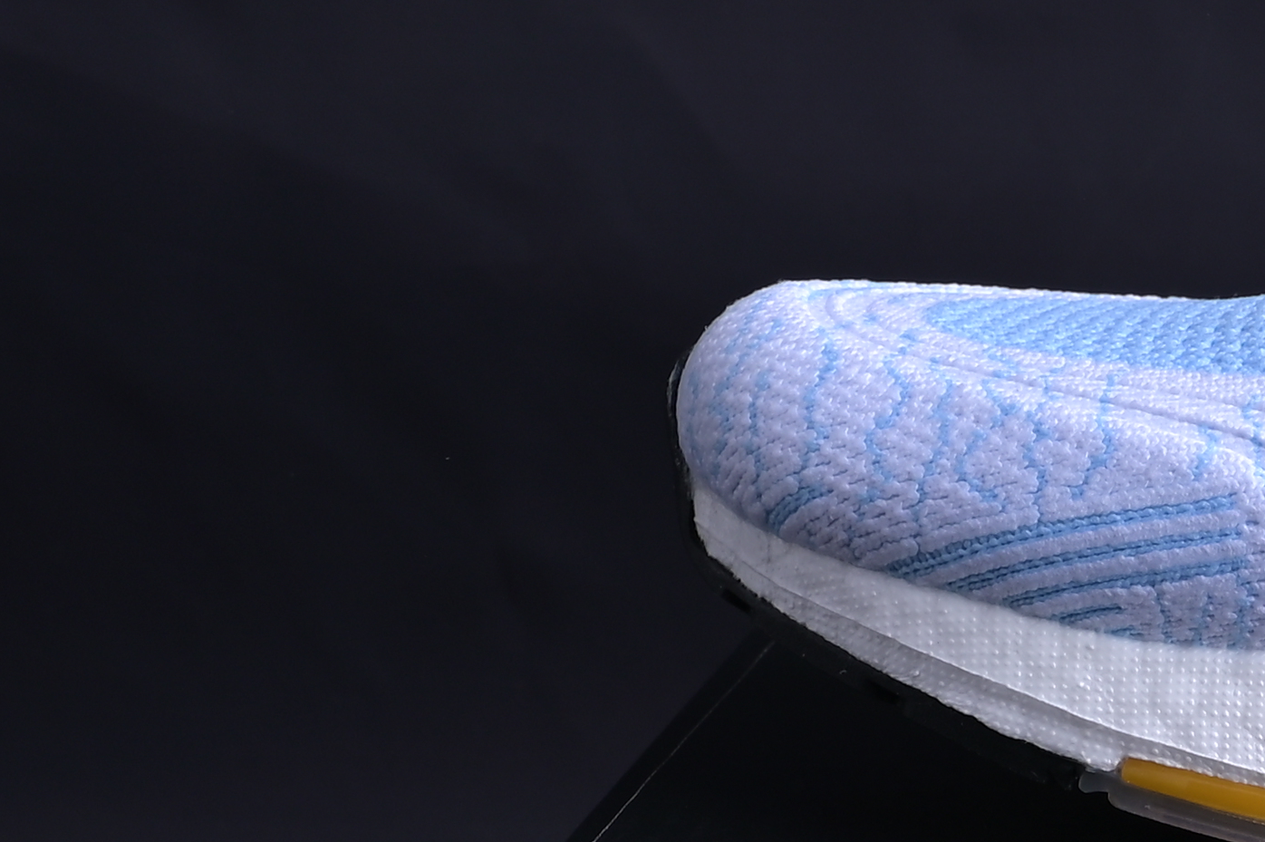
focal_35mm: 143
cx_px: 2184
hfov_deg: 13.1
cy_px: 1200
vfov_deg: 9.4
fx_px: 5022
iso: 100
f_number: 11
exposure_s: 1/250
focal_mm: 33
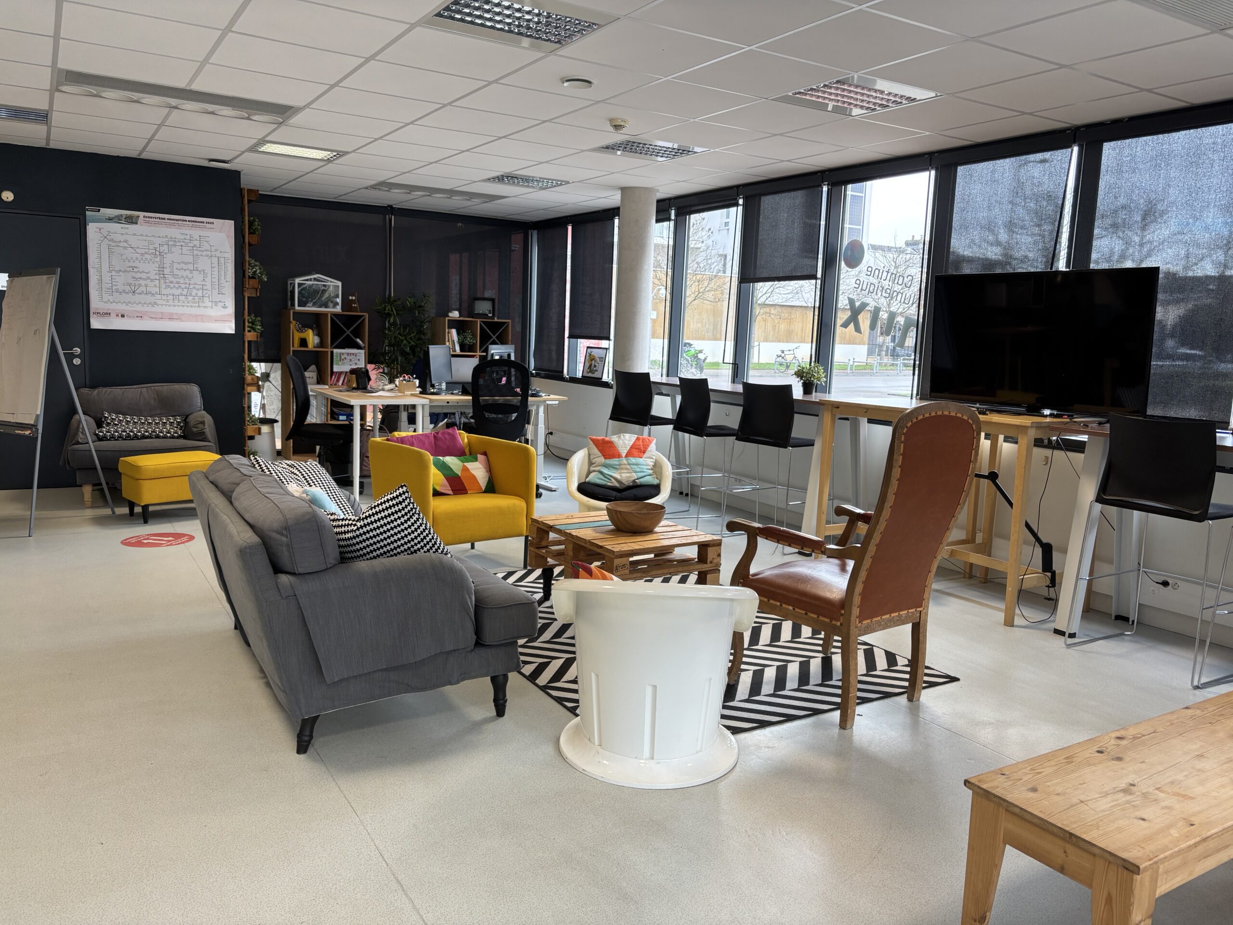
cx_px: 616
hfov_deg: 67.3
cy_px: 462
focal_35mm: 26
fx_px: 926
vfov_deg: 53.1
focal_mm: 5.96
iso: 80
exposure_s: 1/100
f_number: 1.6
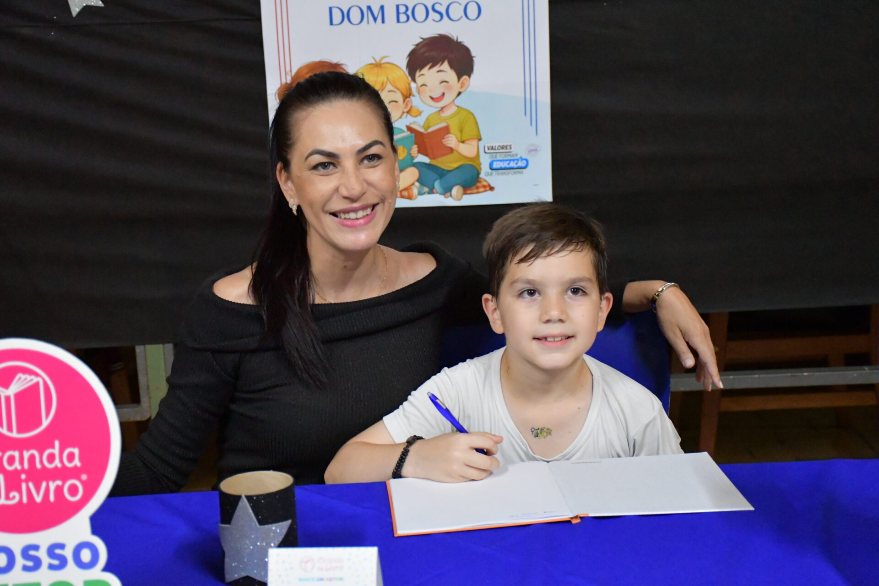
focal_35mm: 63
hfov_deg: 31.9
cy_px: 293
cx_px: 440
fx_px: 1538
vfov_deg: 21.6
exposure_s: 1/60
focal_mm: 42
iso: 10000
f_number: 4.5
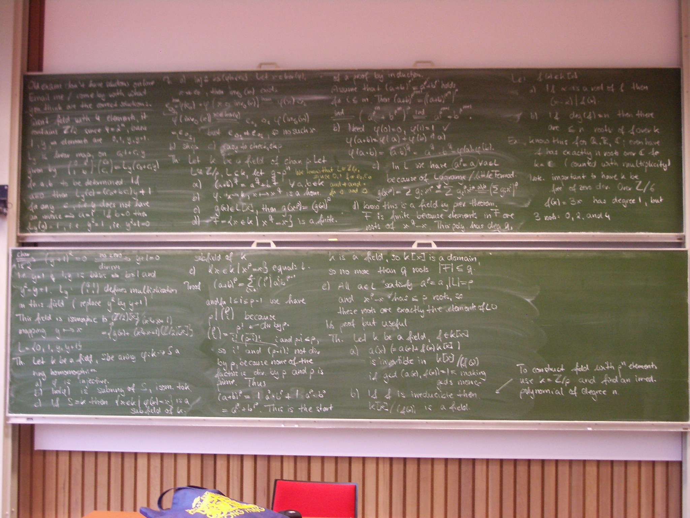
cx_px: 345
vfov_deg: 29.7
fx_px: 977
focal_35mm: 49
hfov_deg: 38.9
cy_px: 259
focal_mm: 8.2
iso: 200
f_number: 3.1
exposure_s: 1/13
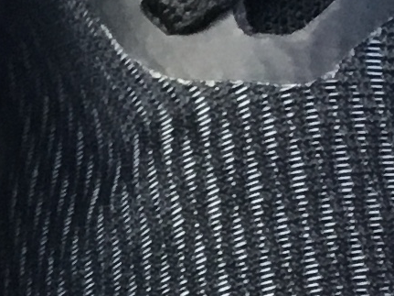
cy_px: 480
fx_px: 2674
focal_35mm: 235
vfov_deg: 6.2
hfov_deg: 8.3
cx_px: -125
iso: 40
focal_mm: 3.3
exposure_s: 1/33
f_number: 2.4
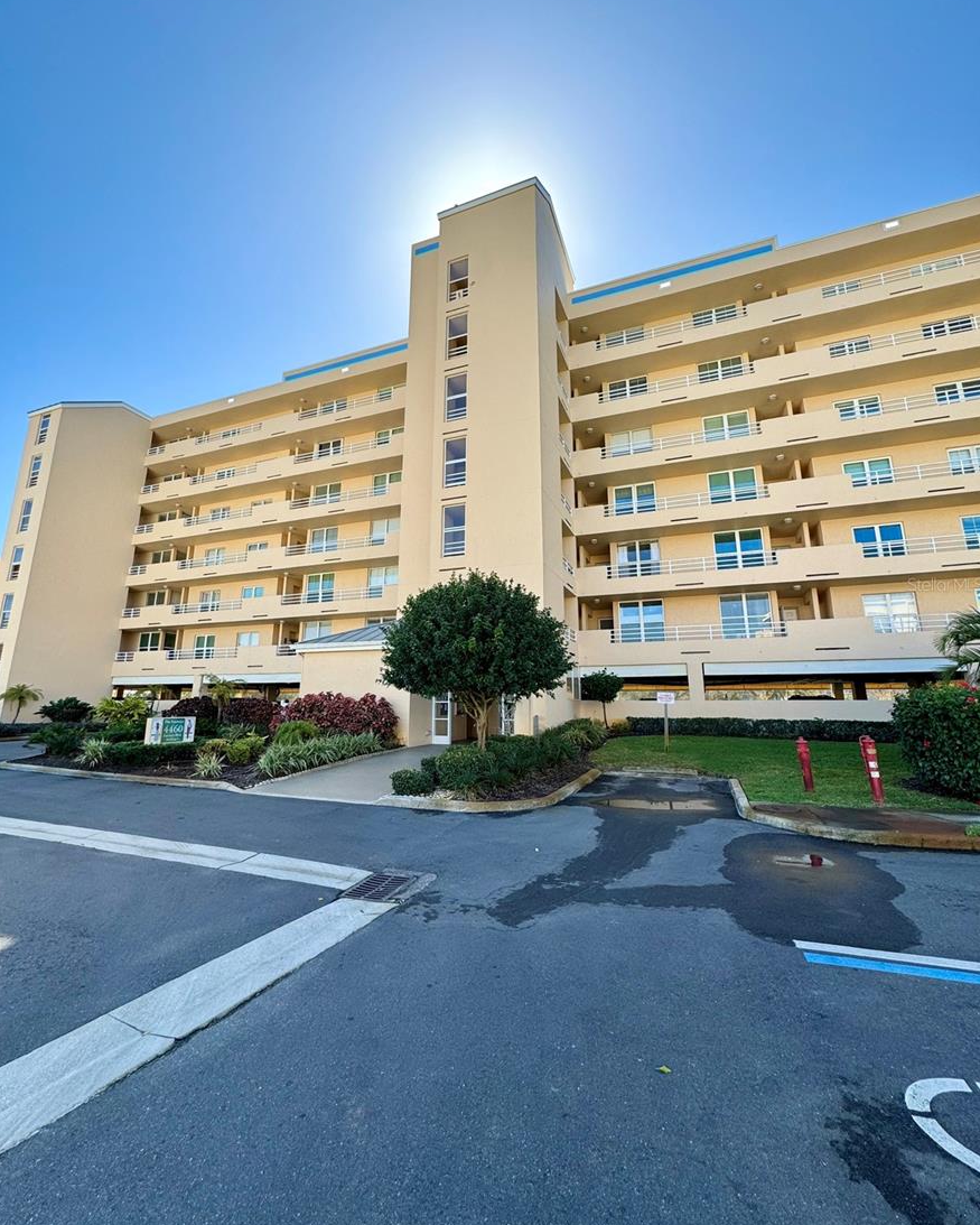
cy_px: 584
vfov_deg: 96.7
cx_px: 483
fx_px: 544
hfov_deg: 84.1
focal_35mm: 15
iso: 40
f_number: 2.2
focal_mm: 2.22
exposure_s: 1/749
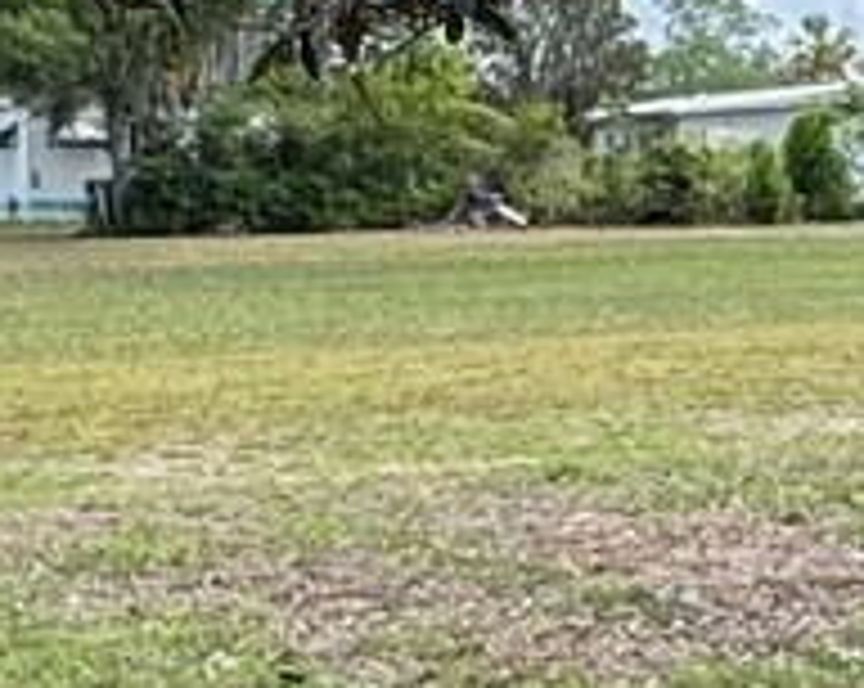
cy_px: 405
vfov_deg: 13.5
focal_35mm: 114
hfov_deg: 16.1
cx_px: 1102
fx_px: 2911
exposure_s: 1/756
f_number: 2.2
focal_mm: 2.22
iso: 50
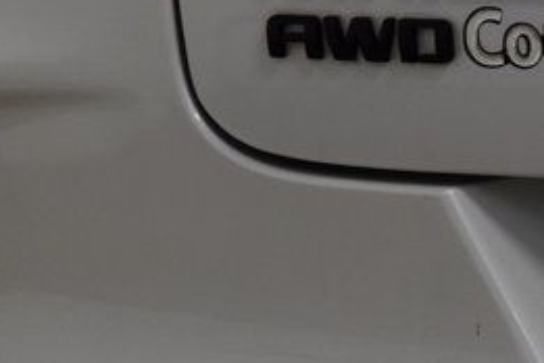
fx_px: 3883
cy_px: -14
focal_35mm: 257
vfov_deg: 5.3
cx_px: 473
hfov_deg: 8.0
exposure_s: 1/125
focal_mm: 70
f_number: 5.6
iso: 1600
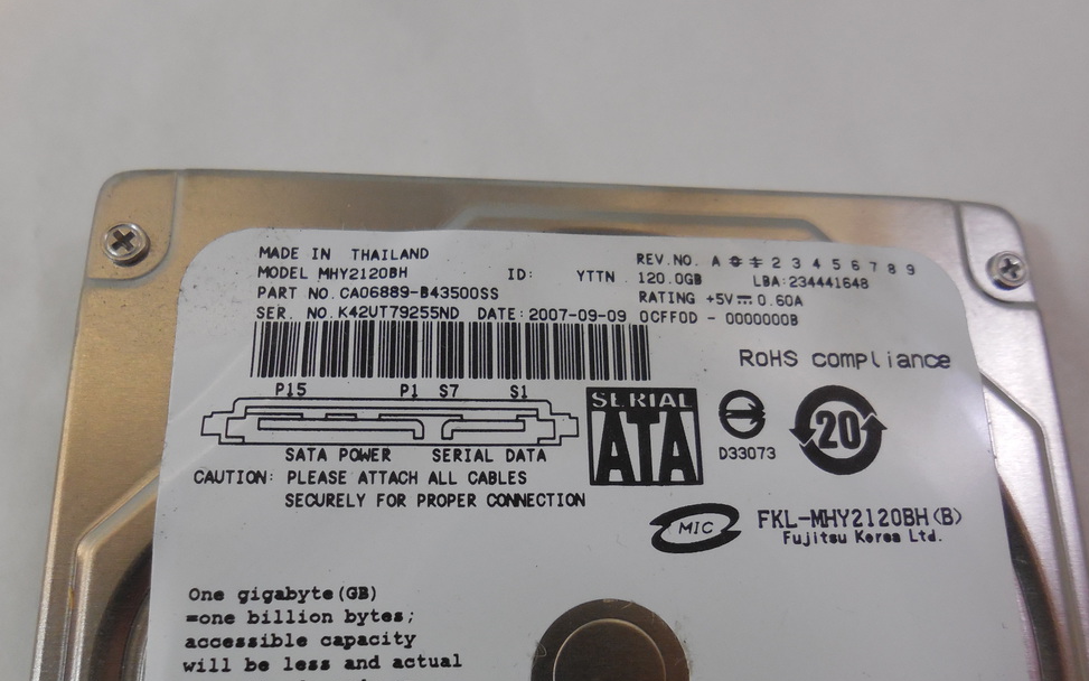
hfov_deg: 64.6
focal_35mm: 29
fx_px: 861
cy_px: 423
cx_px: 555
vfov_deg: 42.8
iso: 400
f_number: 3.5
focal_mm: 4.6
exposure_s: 1/250
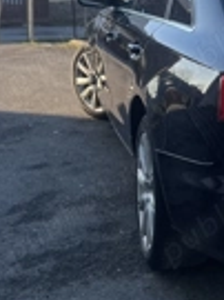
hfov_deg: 17.6
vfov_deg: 25.1
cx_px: 310
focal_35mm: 77
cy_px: 76
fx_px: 665
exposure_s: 1/878
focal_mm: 5.1
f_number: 1.6
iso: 50
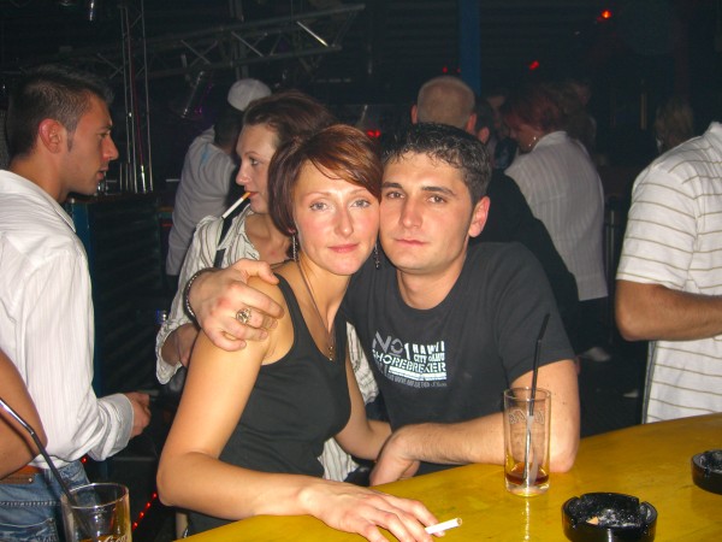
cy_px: 271
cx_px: 361
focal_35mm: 38
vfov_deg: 37.7
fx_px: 793
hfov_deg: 49.0
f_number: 2.8
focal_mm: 7.9
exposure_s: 1/60
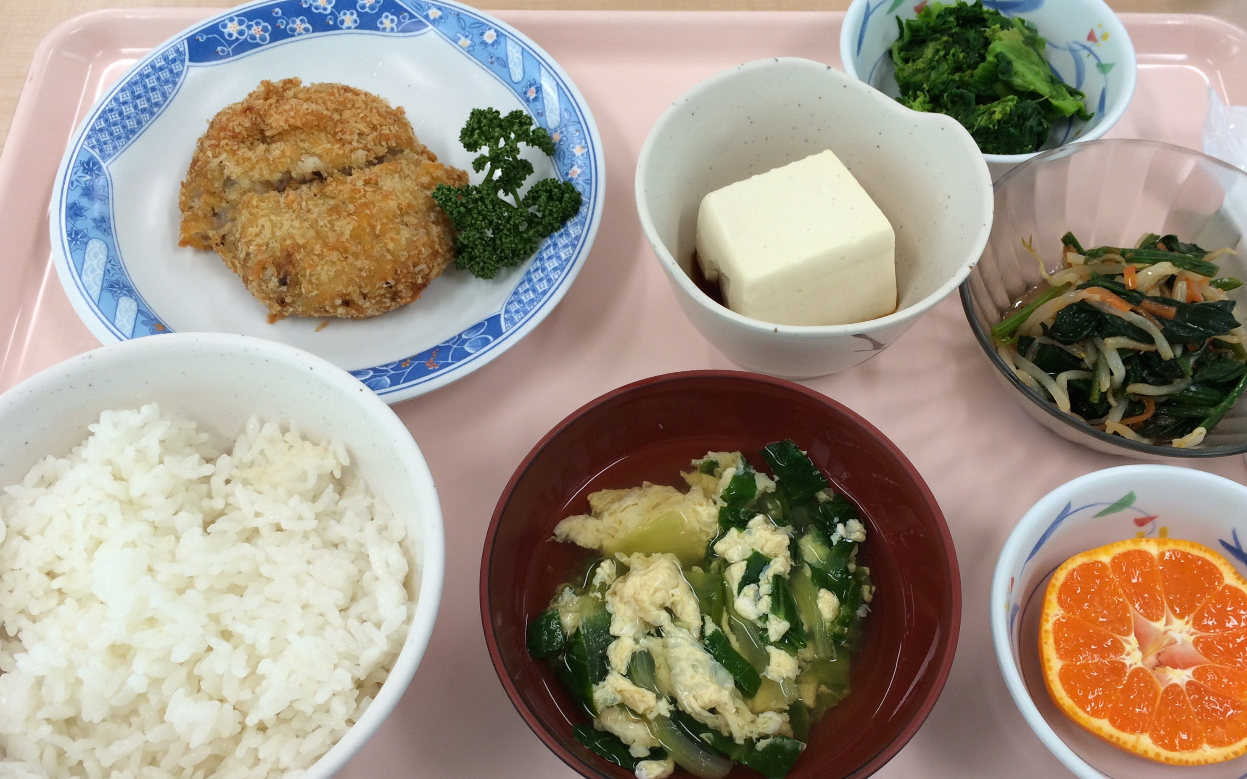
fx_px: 1189
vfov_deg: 36.1
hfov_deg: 55.3
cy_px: 478
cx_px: 645
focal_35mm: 35
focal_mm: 4.12
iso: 50
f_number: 2.2
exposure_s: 1/60
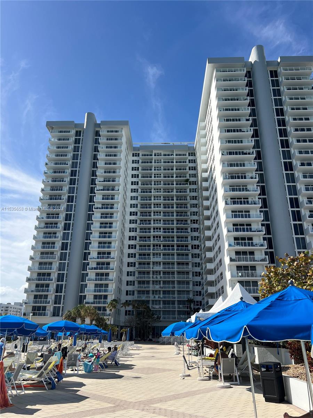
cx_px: 156
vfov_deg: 67.3
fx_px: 313
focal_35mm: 26
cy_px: 209
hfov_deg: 53.1
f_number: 1.5
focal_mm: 5.7
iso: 50
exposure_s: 1/5076
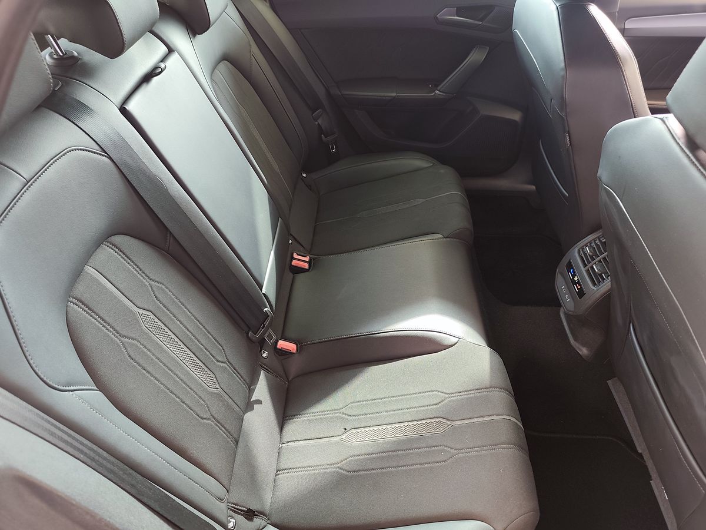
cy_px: 265
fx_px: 469
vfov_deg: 58.9
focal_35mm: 23
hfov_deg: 73.9
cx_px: 353
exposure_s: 1/50
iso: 250
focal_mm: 6.19
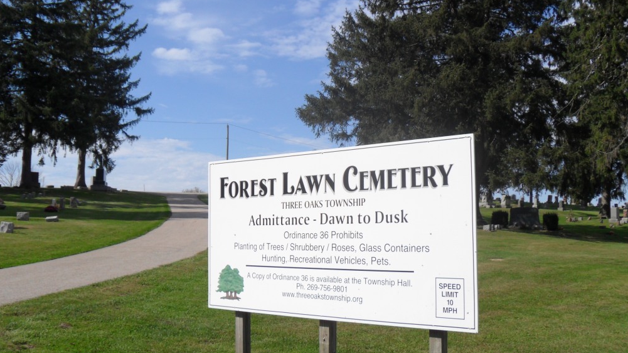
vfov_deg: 30.4
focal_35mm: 39
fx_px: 649
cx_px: 307
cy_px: 179
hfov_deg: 51.6
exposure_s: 1/350
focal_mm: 6.3
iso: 80
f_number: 7.6
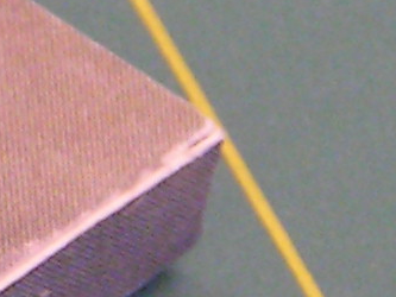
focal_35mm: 902
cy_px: -145
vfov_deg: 1.6
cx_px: -574
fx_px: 10322
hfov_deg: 2.2
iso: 200
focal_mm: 19.2
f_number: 5.3
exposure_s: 1.28
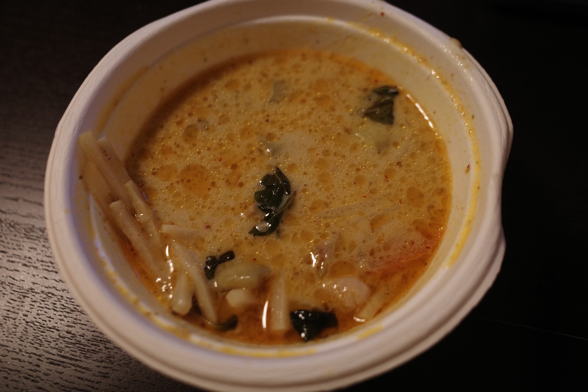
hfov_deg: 65.5
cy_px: 196
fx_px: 457
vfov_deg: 46.4
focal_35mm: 28
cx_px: 294
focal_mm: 18.3
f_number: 2.8
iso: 1250
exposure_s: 1/30
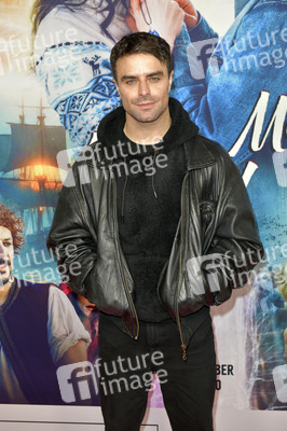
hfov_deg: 21.9
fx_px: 743
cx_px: 144
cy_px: 216
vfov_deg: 32.4
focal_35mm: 62
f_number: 7.1
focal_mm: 62
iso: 1600
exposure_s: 1/250
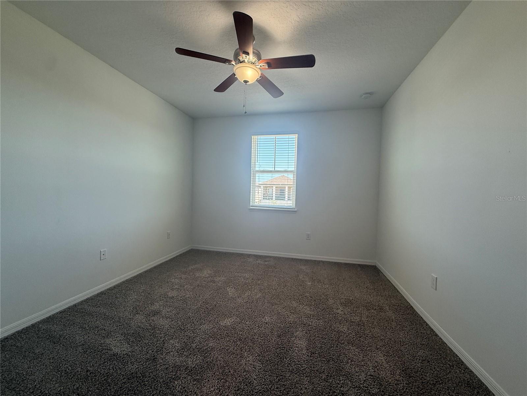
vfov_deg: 85.7
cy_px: 198
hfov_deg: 102.1
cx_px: 264
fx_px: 213
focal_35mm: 14
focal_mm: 2.22
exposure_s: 1/120
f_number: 2.2
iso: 200
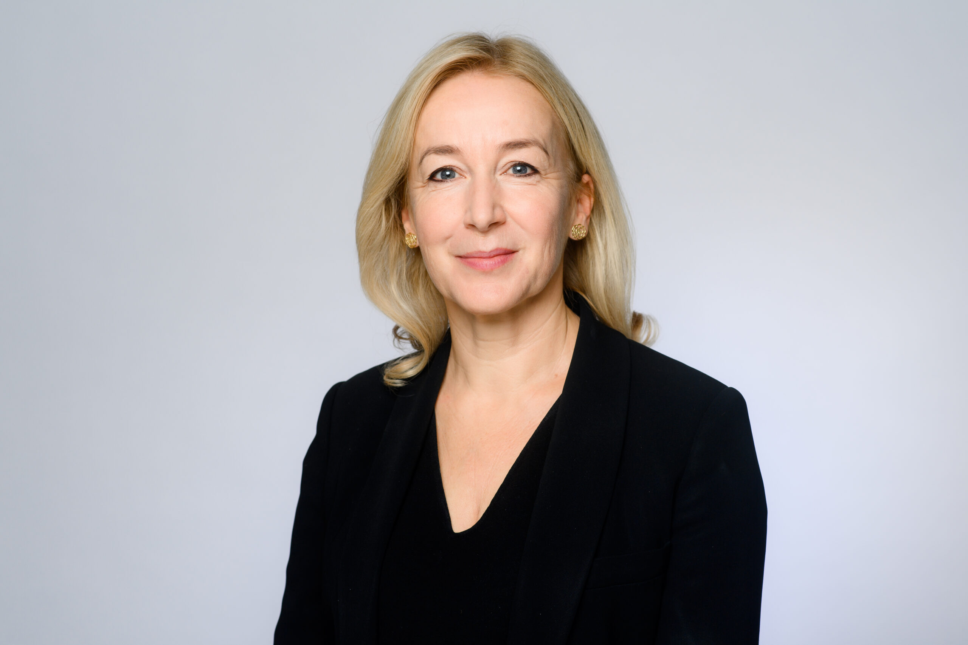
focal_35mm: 85
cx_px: 484
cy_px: 322
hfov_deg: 23.9
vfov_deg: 16.1
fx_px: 2286
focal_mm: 85
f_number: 5.6
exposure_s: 1/160
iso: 200
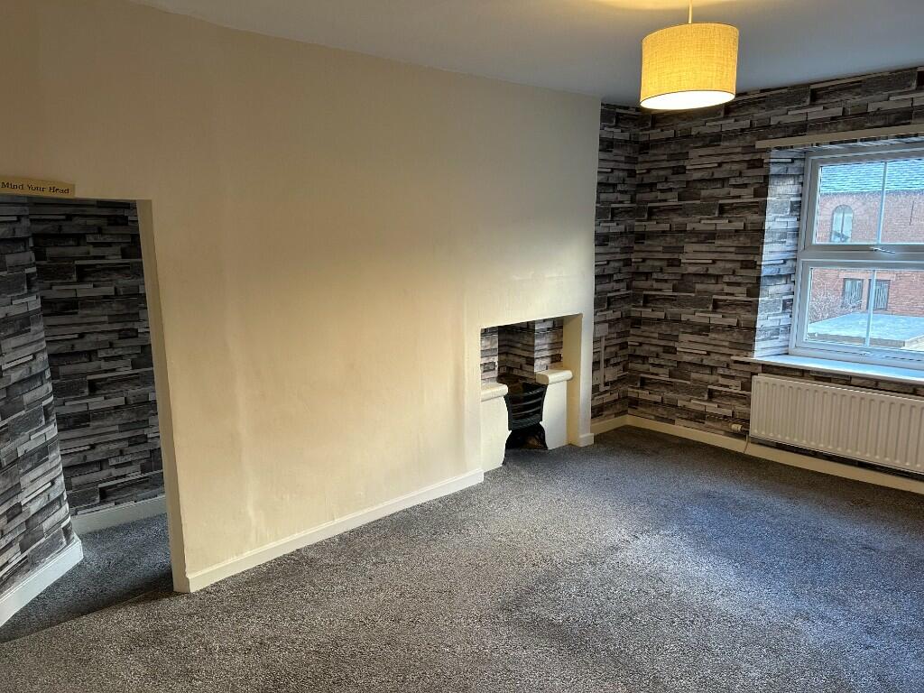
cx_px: 462
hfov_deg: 71.6
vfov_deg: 56.8
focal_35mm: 24
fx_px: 641
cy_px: 346
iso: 200
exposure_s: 1/50
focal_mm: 6.86
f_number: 1.78
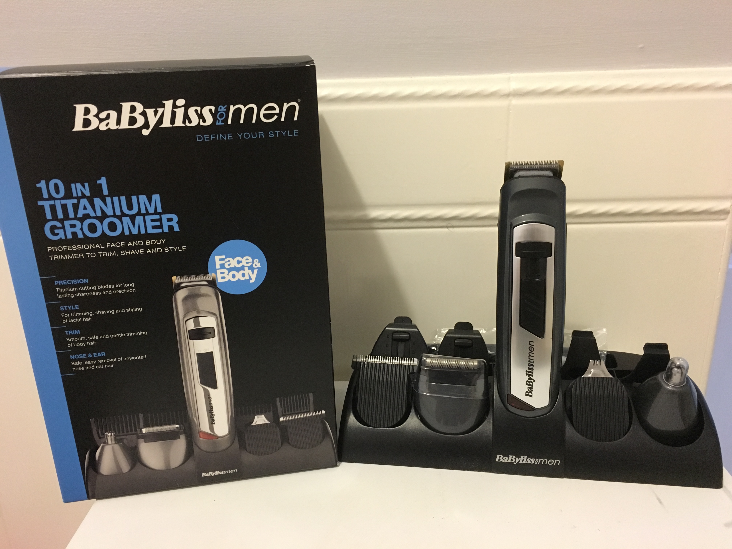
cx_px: 366
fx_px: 613
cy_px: 274
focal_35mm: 29
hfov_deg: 61.7
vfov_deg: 48.2
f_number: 2.2
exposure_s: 1/25
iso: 200
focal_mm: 4.15
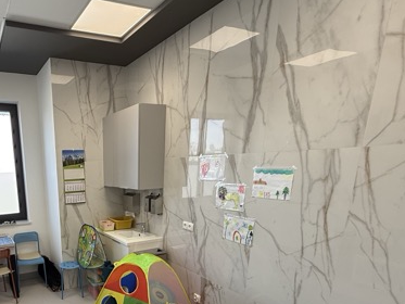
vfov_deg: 53.4
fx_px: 281
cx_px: 96
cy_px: 240
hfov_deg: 66.6
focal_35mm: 24
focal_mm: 2.22
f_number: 2.2
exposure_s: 1/109
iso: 64
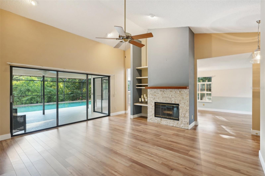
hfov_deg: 93.3
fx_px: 125
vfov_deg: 70.4
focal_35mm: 17
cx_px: 132
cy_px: 88
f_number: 8
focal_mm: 17
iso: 800
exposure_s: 1/13
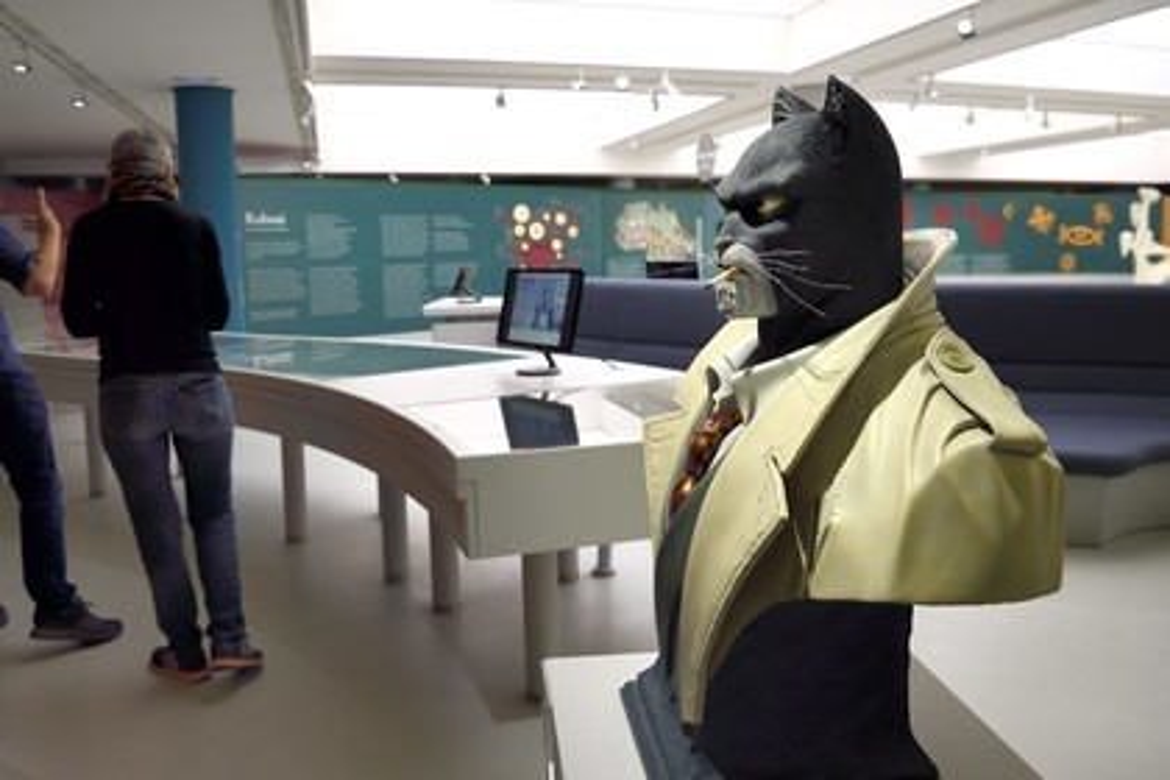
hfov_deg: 73.7
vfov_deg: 53.1
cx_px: 585
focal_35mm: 24
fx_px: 780
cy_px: 390
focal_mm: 24
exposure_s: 1/80
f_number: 6.3
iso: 1600
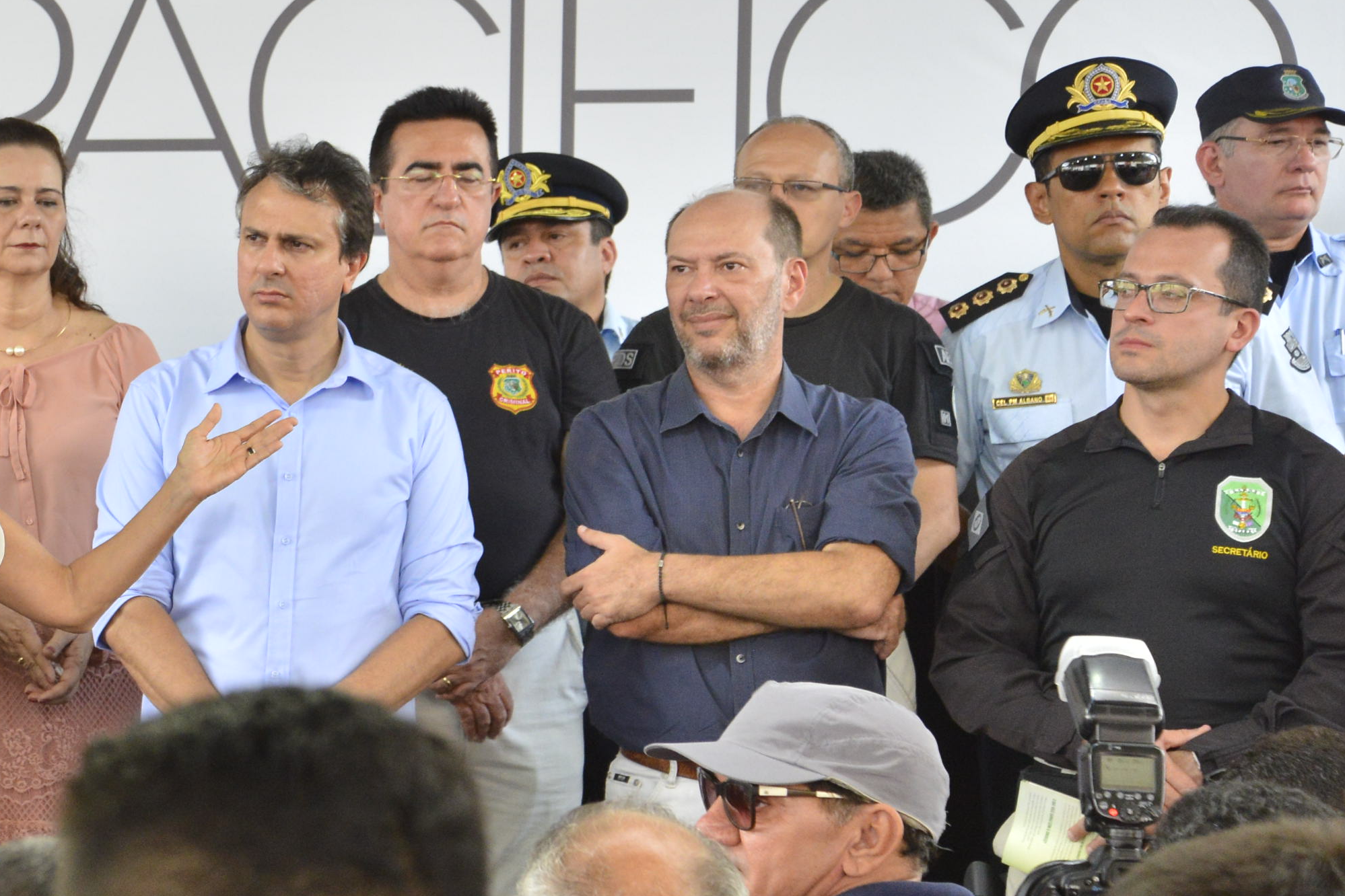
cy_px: 558
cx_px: -85
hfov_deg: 14.4
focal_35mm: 140
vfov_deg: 9.8
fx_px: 5230
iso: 1600
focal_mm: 62
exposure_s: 1/250
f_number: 5
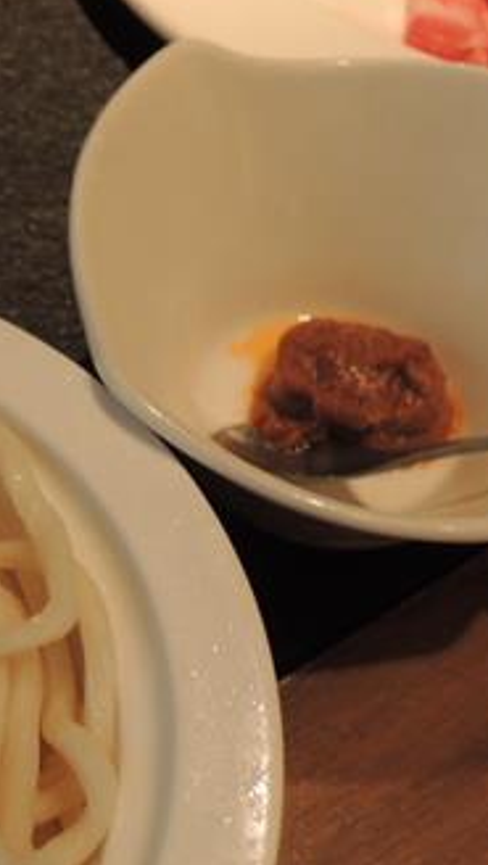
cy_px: 596
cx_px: 21
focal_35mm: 51
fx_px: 1171
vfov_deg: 39.9
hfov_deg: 22.8
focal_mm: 4.3
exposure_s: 1/15
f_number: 2.8
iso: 400
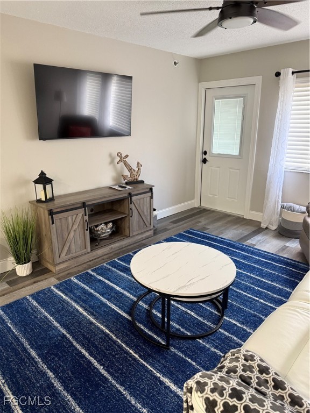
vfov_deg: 71.6
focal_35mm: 24
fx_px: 287
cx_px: 155
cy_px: 206
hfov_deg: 56.8
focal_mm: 6.76
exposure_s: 1/60
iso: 320
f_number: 1.78
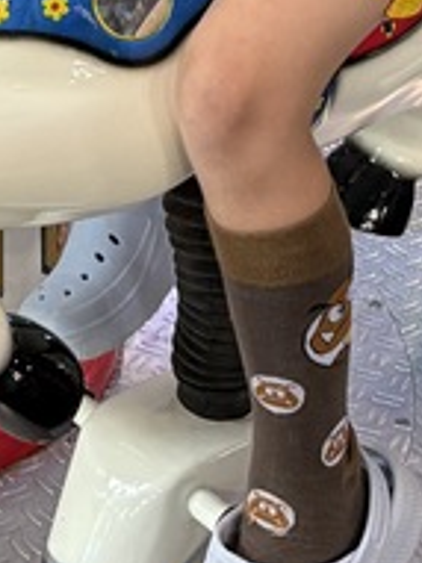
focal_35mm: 129
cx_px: -74
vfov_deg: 13.6
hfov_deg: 11.3
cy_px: -478
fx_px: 2099
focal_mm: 6.76
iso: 320
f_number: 1.78
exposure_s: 1/60
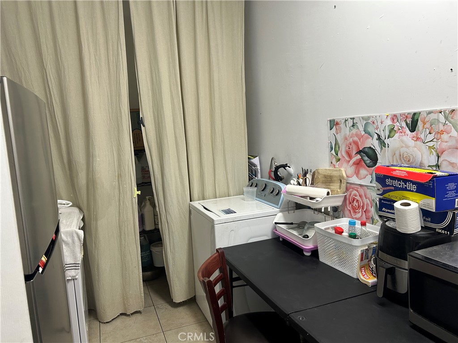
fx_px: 344
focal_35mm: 26
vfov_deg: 53.1
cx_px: 229
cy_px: 172
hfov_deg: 67.3
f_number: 1.5
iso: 125
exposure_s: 1/120
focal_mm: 5.7
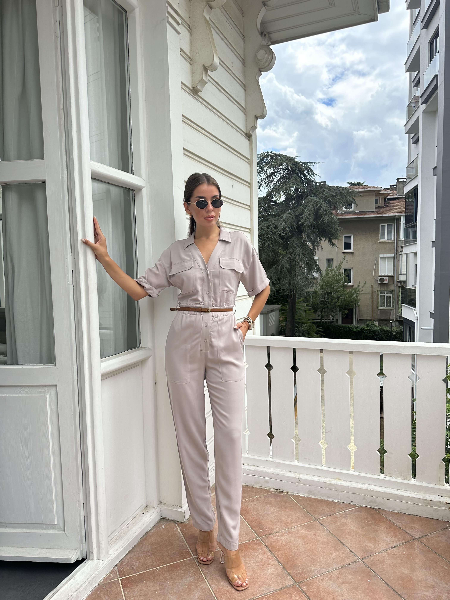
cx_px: 225
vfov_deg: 71.6
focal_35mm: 24
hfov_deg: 56.8
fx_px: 416
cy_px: 300
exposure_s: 1/2967
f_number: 1.78
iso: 80
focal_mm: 6.86
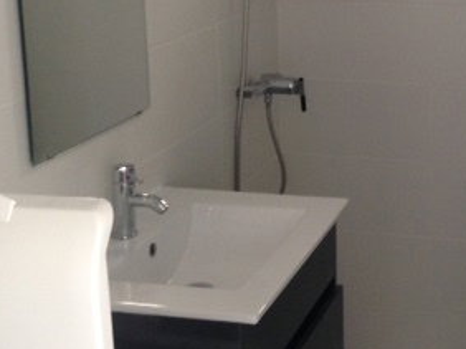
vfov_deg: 19.3
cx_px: 408
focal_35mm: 75
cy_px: 51
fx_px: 1009
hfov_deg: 25.3
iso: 80
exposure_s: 1/20
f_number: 2.4
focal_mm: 4.12
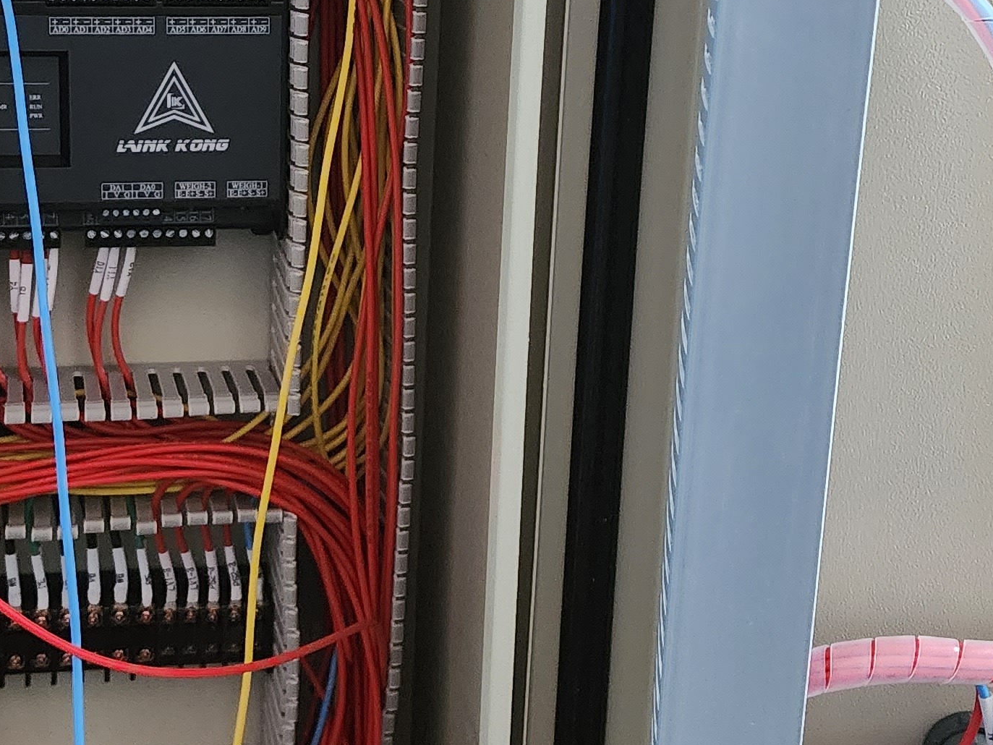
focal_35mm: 67
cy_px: 195
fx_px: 1922
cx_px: 329
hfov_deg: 28.8
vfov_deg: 21.8
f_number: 1.8
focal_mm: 6.4
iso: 640
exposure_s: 1/25
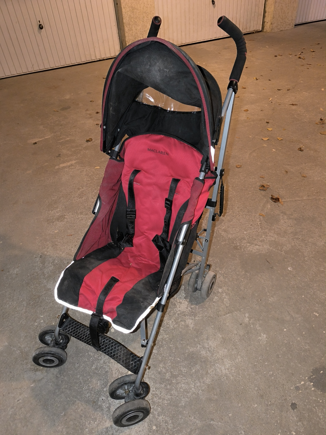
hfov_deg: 58.9
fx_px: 289
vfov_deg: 73.9
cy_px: 218
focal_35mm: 23
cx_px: 163
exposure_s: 1/25
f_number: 1.65
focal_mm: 6.14
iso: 2000
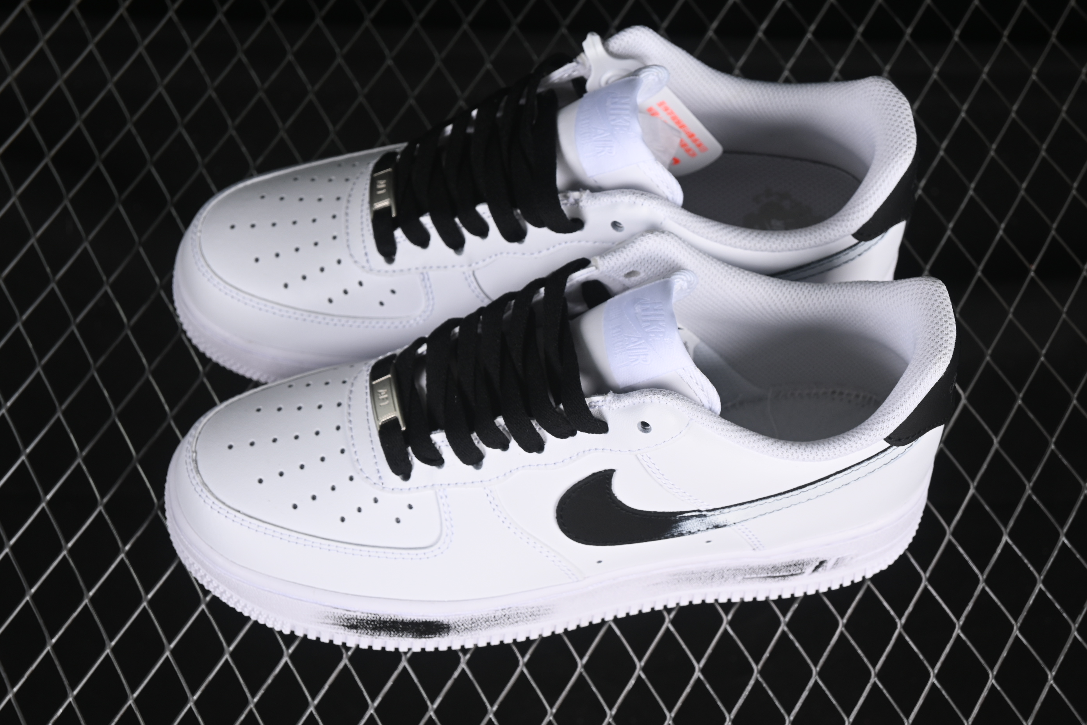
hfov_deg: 27.0
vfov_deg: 18.2
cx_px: 544
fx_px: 2264
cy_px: 362
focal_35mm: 75
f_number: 7.1
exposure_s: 1/100
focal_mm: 50
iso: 160
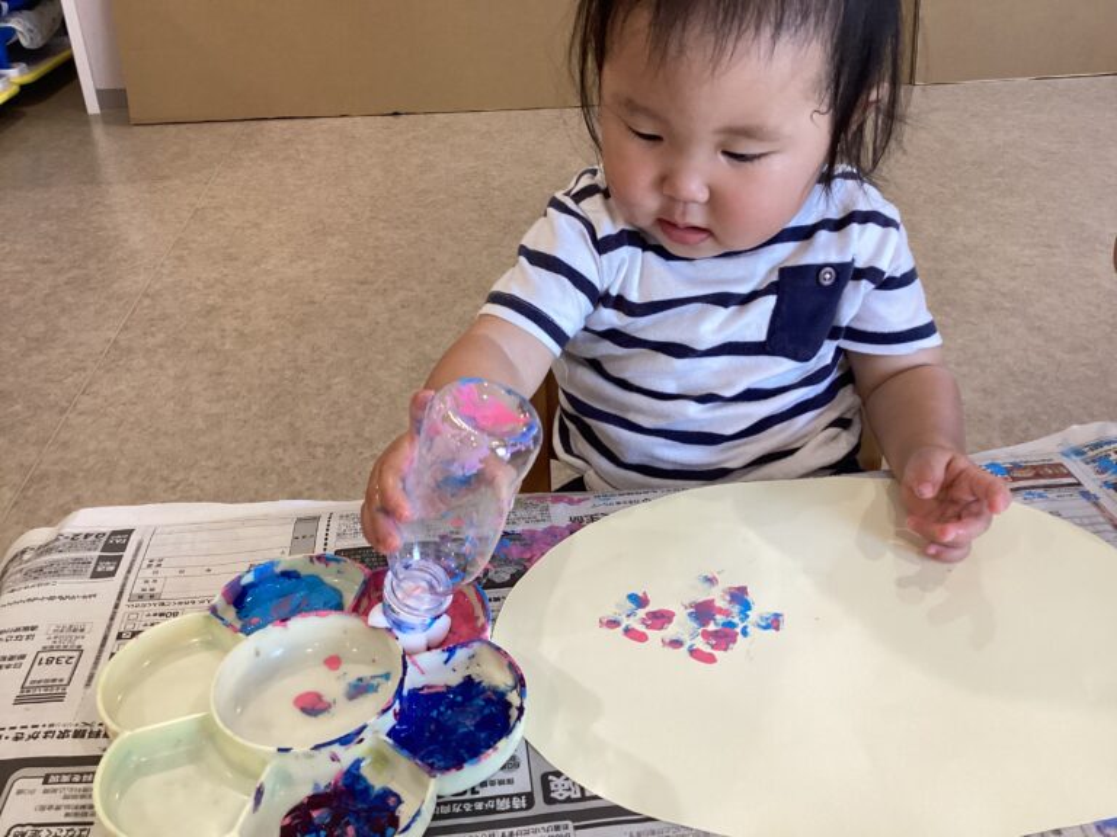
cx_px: 558
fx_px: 1000
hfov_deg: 58.4
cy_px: 418
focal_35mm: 31
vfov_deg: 45.4
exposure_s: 1/60
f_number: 2.4
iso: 100
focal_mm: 3.3
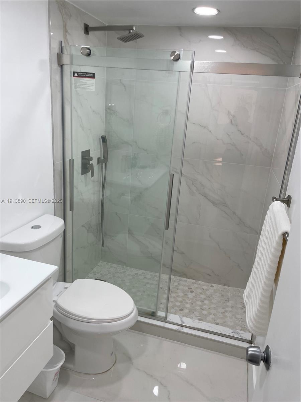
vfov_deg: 67.3
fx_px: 301
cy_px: 201
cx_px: 150
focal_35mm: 26
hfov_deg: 53.1
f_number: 1.6
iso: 40
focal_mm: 4.2
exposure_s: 1/120
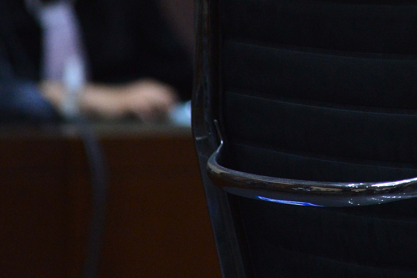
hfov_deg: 5.6
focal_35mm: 368
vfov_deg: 3.7
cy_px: 13
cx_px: 503
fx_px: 4264
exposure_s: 1/100
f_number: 4
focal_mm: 145
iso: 4000
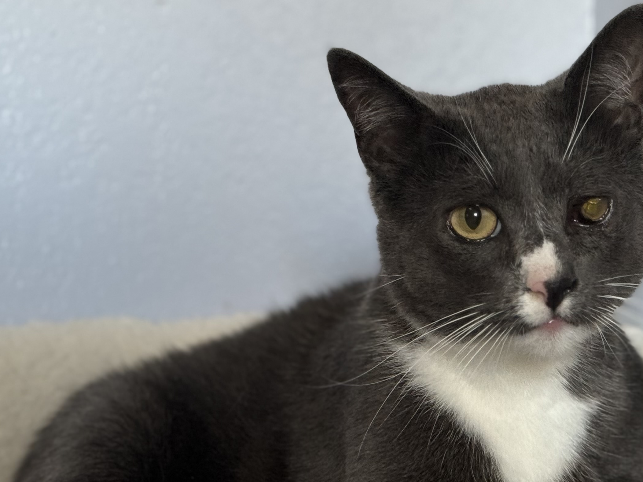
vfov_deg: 16.0
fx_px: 1709
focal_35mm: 92
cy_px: 295
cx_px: 475
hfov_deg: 21.1
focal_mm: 6.76
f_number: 1.78
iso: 200
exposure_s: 1/60
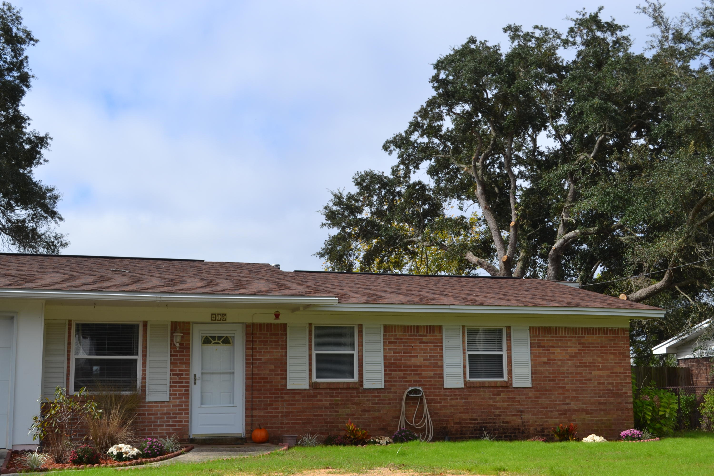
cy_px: 238
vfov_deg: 28.1
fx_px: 952
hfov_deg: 41.1
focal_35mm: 48
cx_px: 357
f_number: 8
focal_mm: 32
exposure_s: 1/250
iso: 100
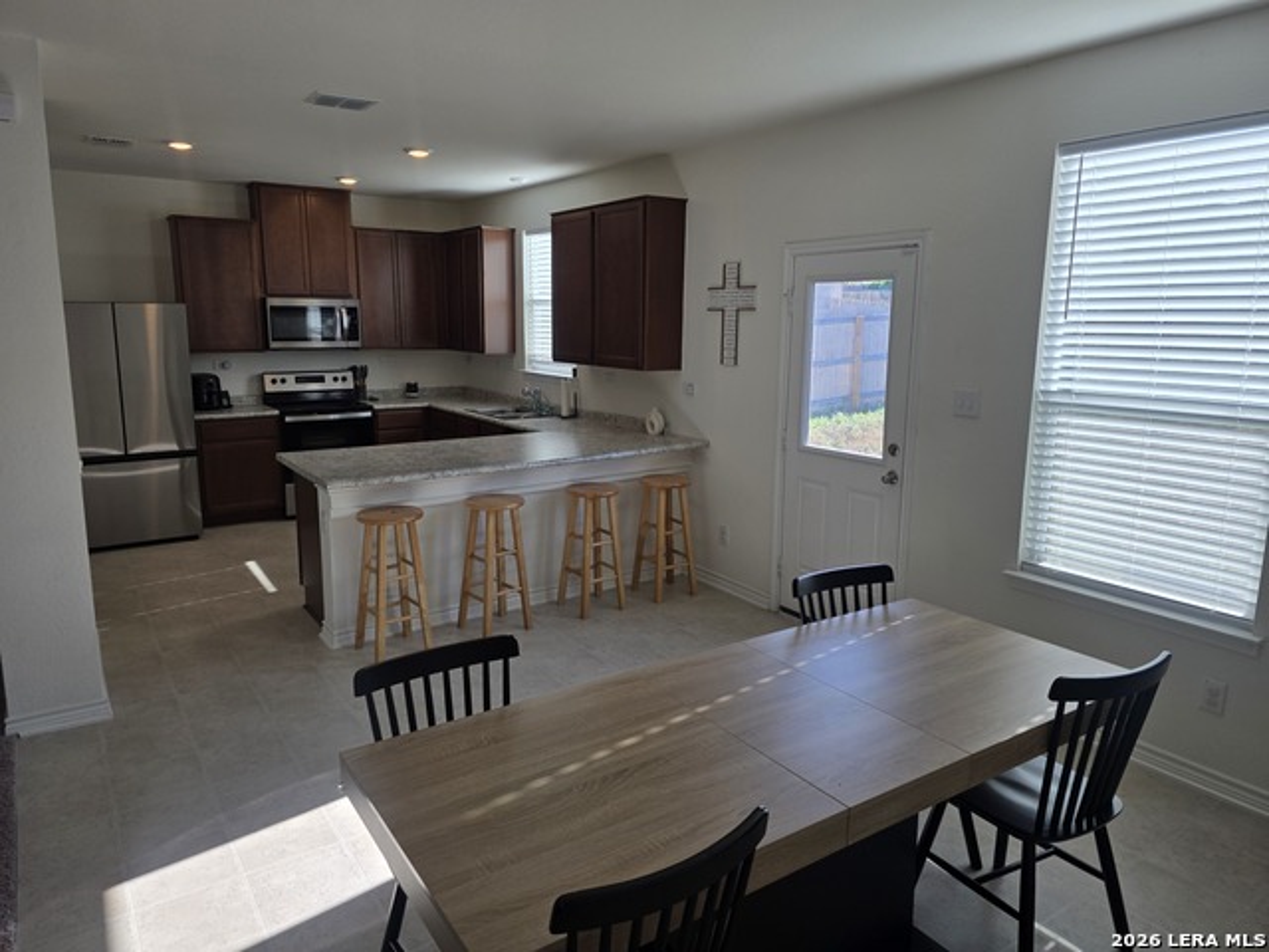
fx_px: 843
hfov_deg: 73.9
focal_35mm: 23
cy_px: 476
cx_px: 634
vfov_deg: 58.9
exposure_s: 1/1232
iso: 80
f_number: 1.7
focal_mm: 6.3
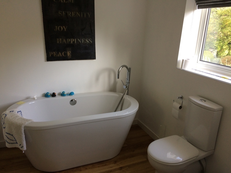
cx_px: 116
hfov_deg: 61.7
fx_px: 194
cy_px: 86
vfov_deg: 48.2
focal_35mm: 29
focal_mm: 4.15
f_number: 2.2
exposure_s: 1/50
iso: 50
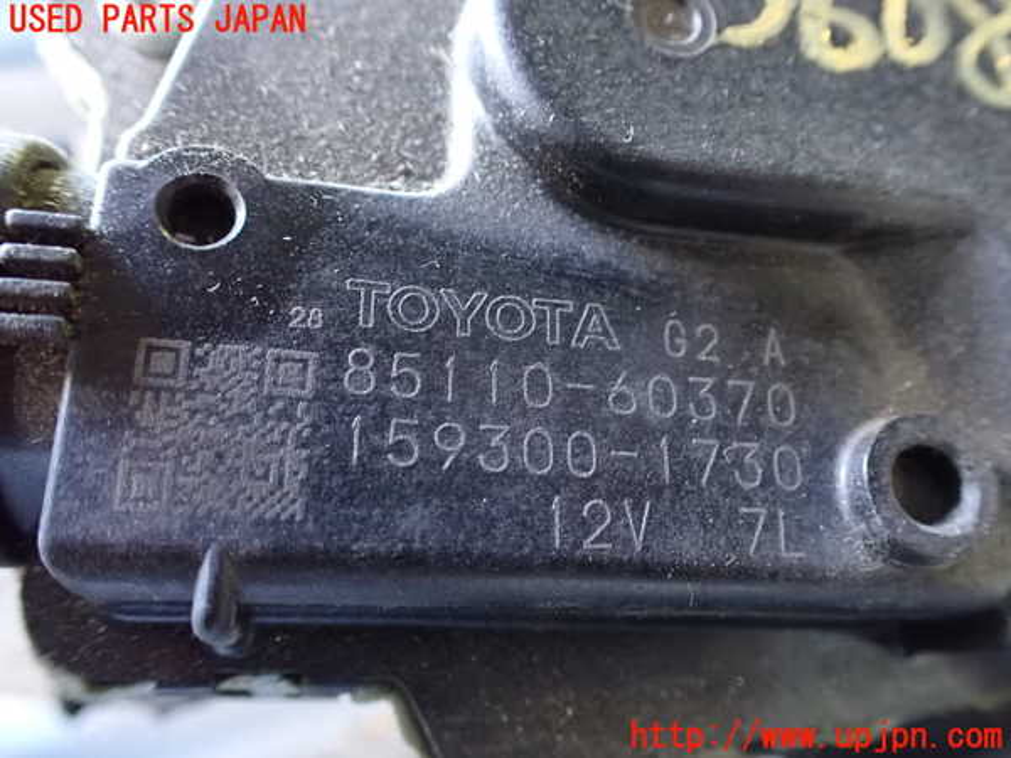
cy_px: 379
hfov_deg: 60.0
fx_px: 876
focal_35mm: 30
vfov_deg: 46.8
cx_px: 506
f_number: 2.3
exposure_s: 1/30
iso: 1600
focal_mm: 5.4
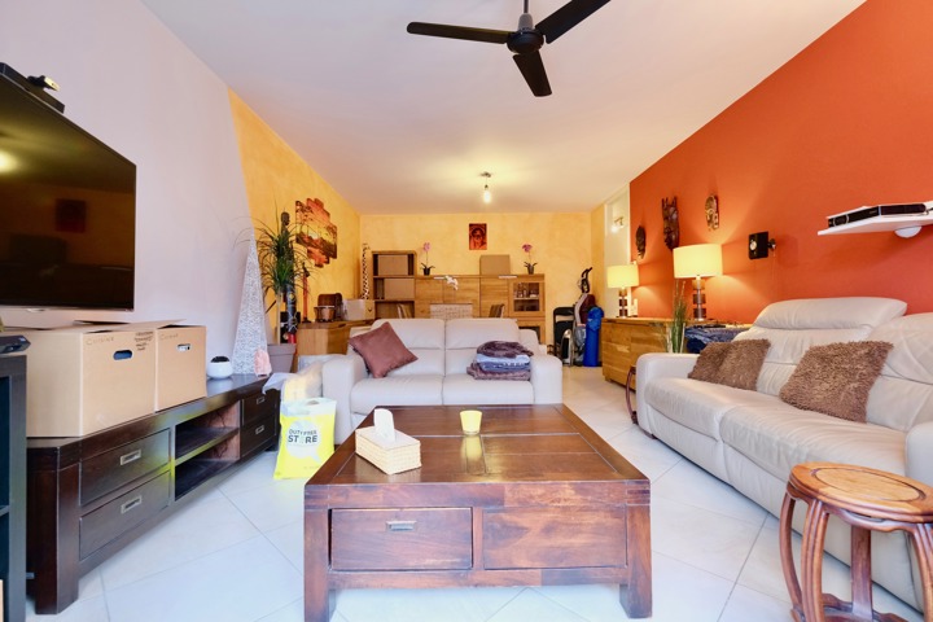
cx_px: 466
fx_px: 389
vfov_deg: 77.3
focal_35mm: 15
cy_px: 311
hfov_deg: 100.4
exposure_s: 1/30
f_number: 4
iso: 2000
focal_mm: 10
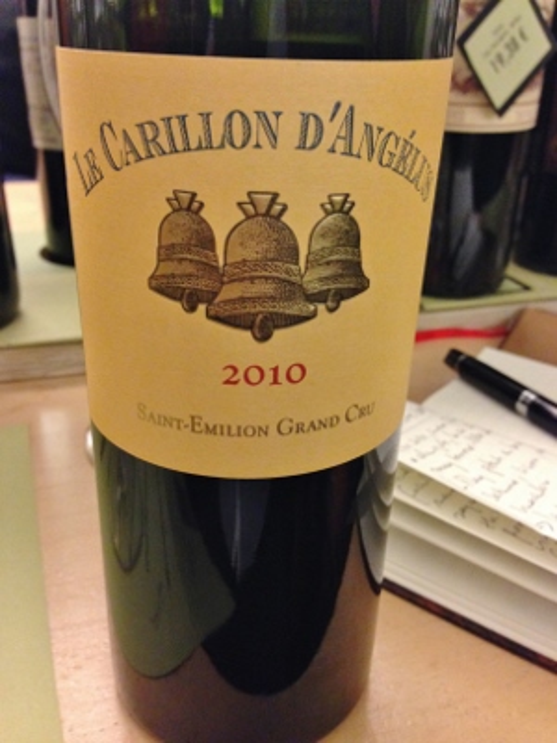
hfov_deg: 42.9
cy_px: 372
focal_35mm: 33
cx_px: 278
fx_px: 708
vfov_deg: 55.4
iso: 400
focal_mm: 4.12
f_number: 2.4
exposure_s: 1/17
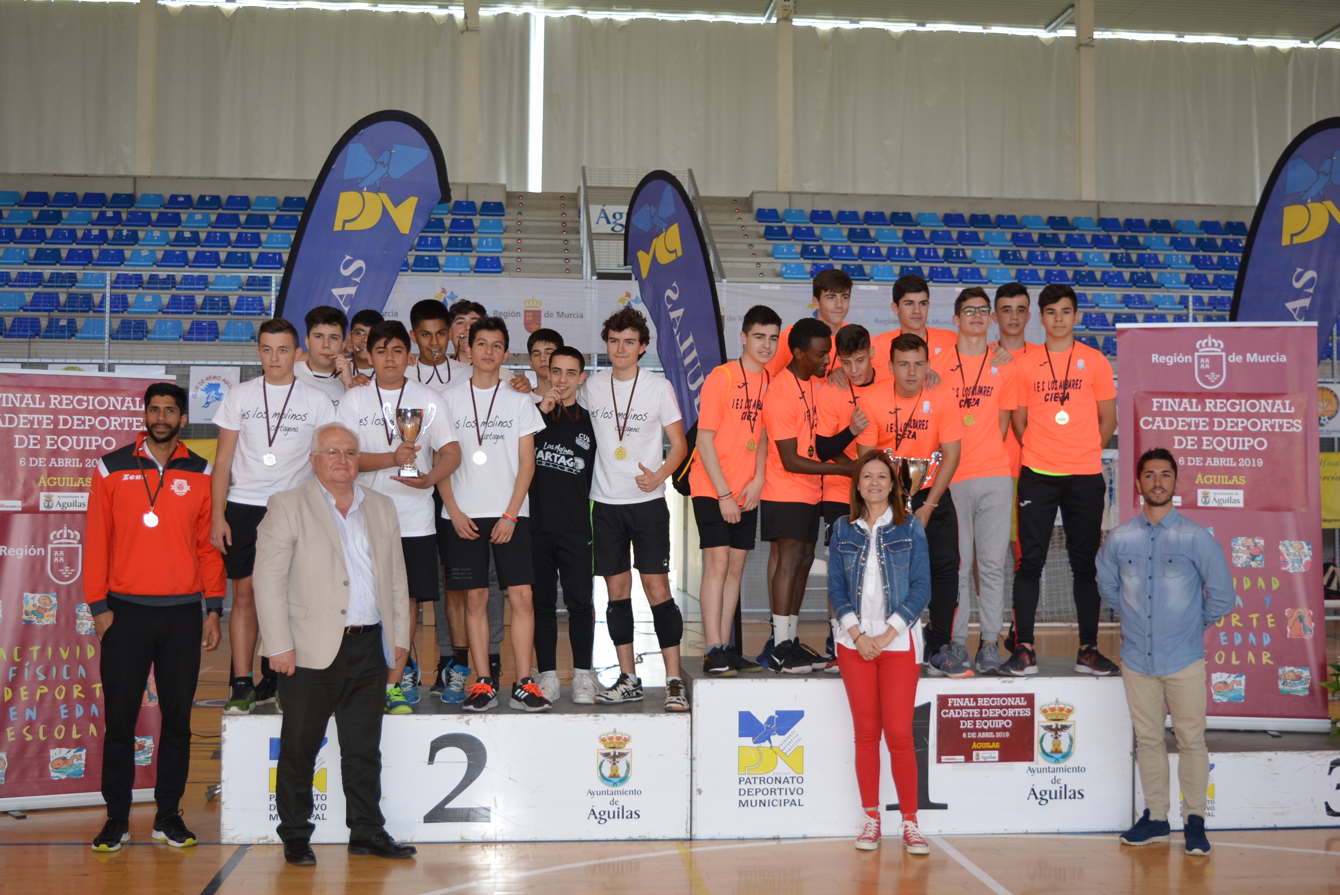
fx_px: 1620
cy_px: 448
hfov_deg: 44.9
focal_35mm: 44
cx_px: 670
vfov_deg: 30.9
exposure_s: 1/160
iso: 400
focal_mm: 29
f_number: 4.2
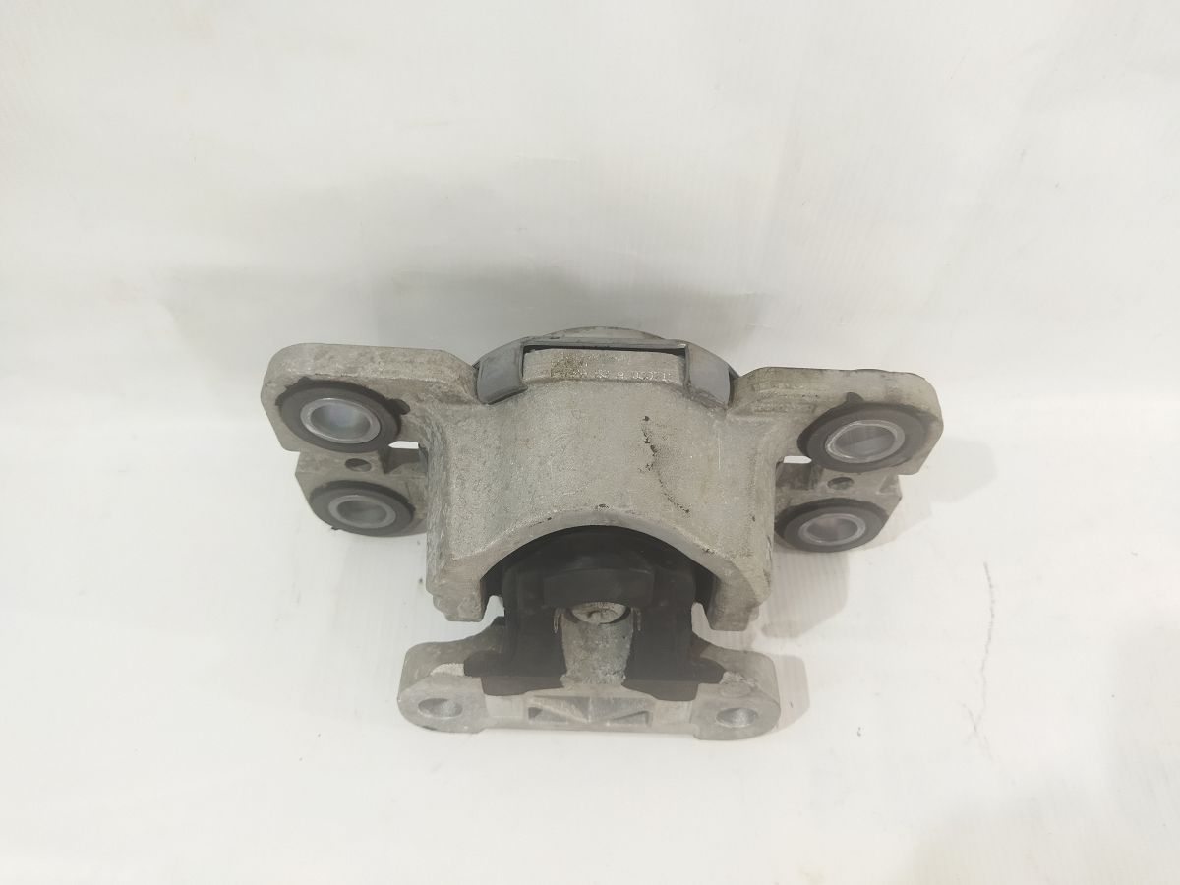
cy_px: 442
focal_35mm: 27
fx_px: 920
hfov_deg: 65.3
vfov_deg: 51.4
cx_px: 590
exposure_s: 1/50
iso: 240
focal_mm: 4.71
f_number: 1.79
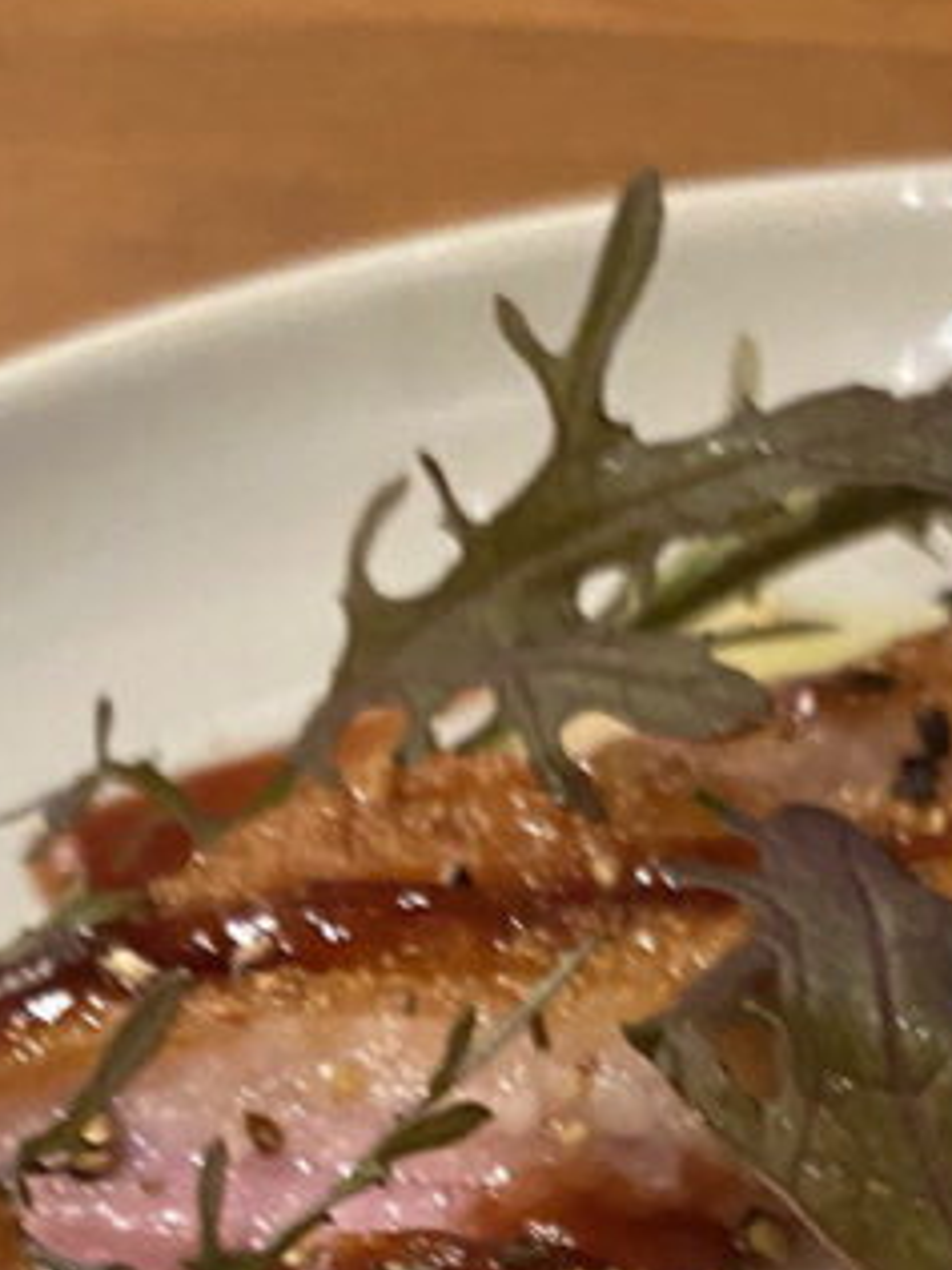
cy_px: 1933
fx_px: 2970
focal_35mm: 81
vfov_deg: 20.5
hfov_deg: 18.2
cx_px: 562
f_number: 1.8
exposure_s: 1/40
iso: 500
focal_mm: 4.25
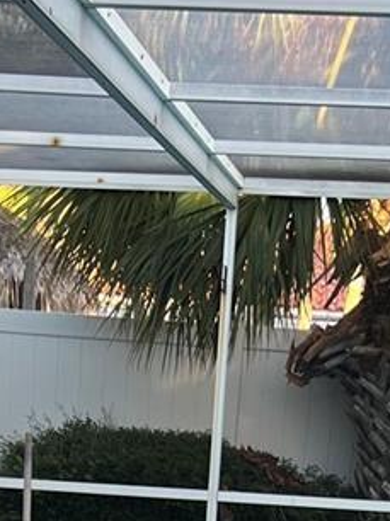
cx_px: 126
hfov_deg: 14.5
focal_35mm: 102
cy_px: 879
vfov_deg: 16.7
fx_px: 1534
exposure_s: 1/122
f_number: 1.5
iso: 32
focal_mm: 5.7
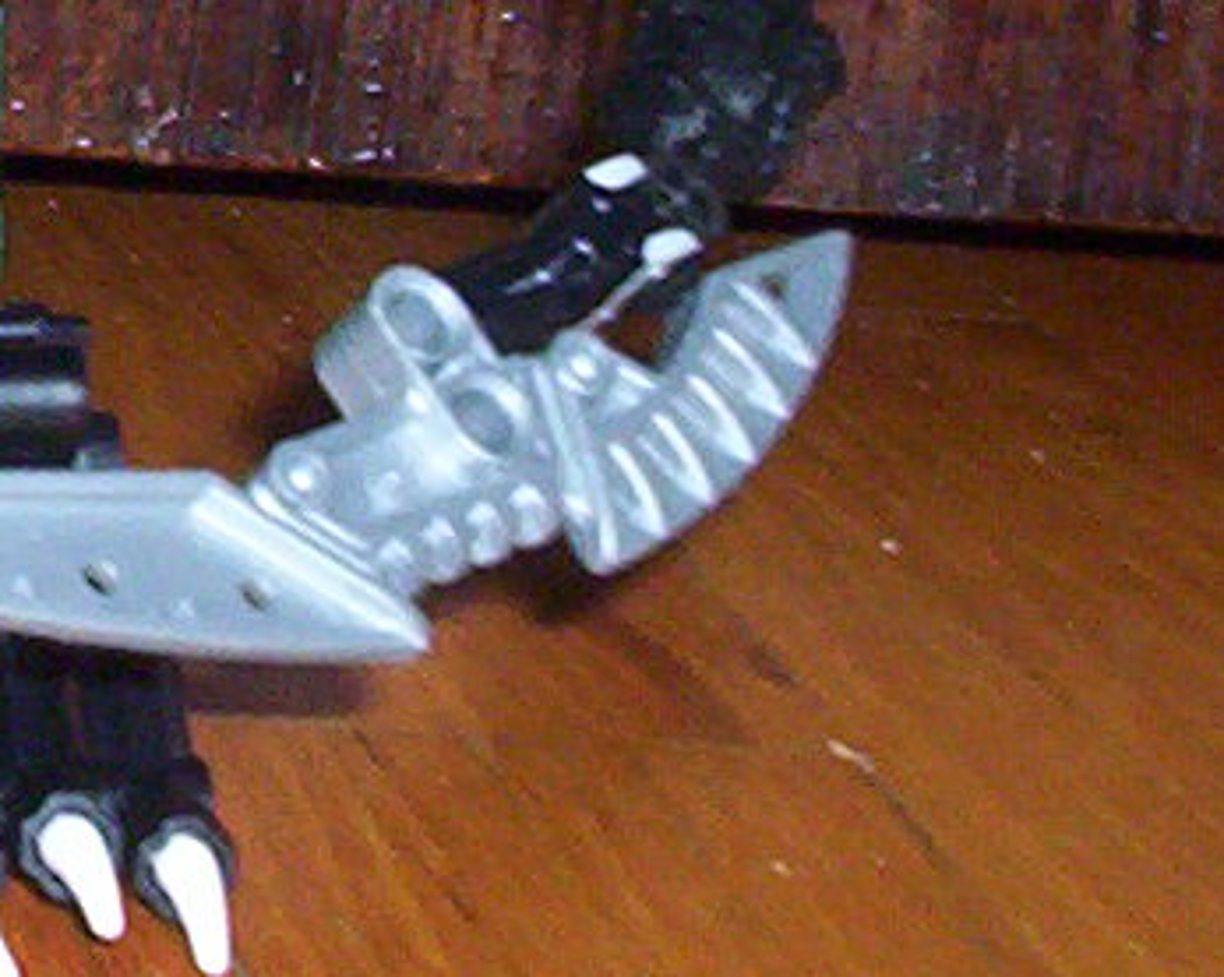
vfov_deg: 8.8
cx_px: -818
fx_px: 6334
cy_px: -56
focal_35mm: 175
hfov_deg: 10.5
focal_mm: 4.99
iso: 140
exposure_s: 1/60
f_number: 4.5
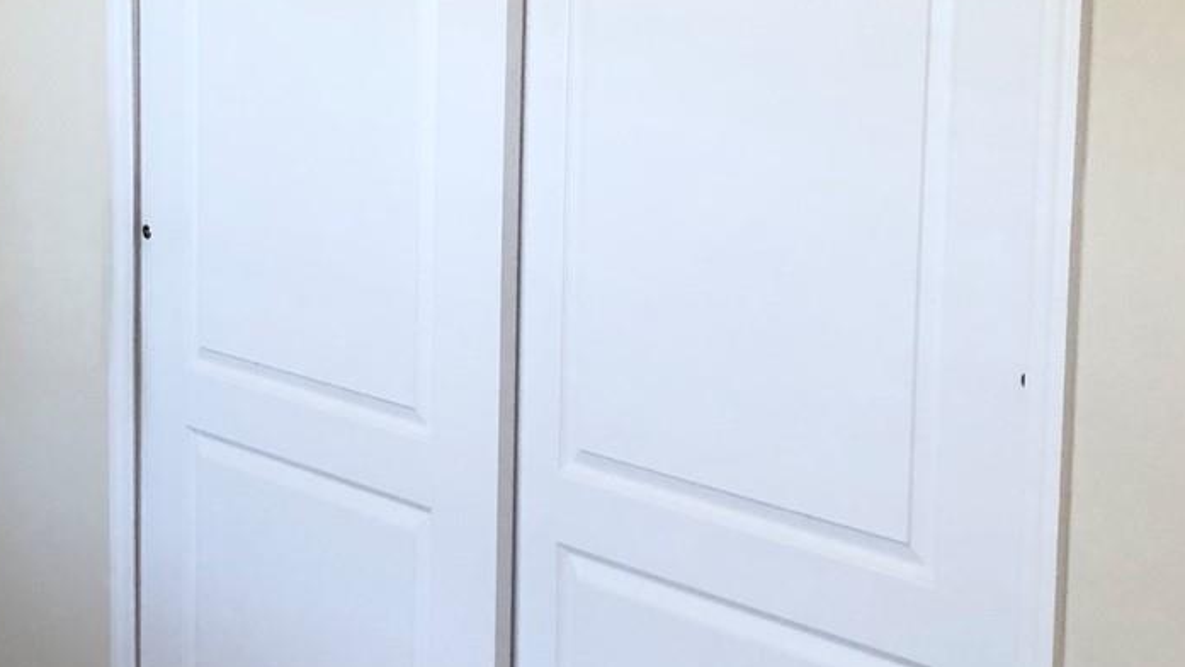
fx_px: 2199
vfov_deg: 17.1
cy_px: 104
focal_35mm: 70
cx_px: 332
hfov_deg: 29.8
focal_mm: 4
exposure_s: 1/30
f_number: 1.8
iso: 32
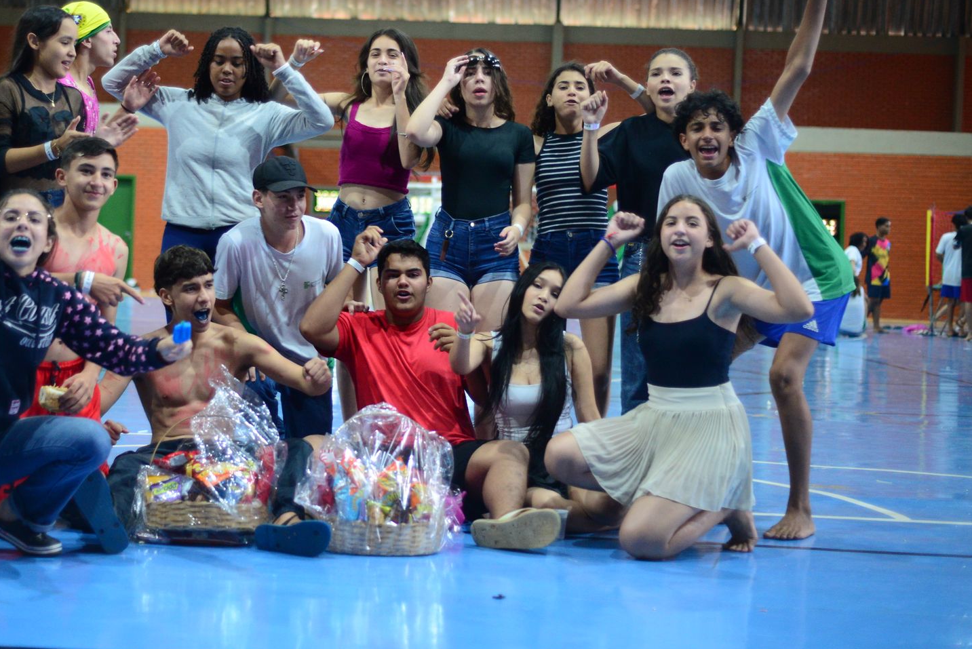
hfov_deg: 29.8
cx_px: 323
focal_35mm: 67
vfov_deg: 20.3
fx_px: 1810
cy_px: 233
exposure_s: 1/200
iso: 2500
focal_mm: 50
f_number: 2
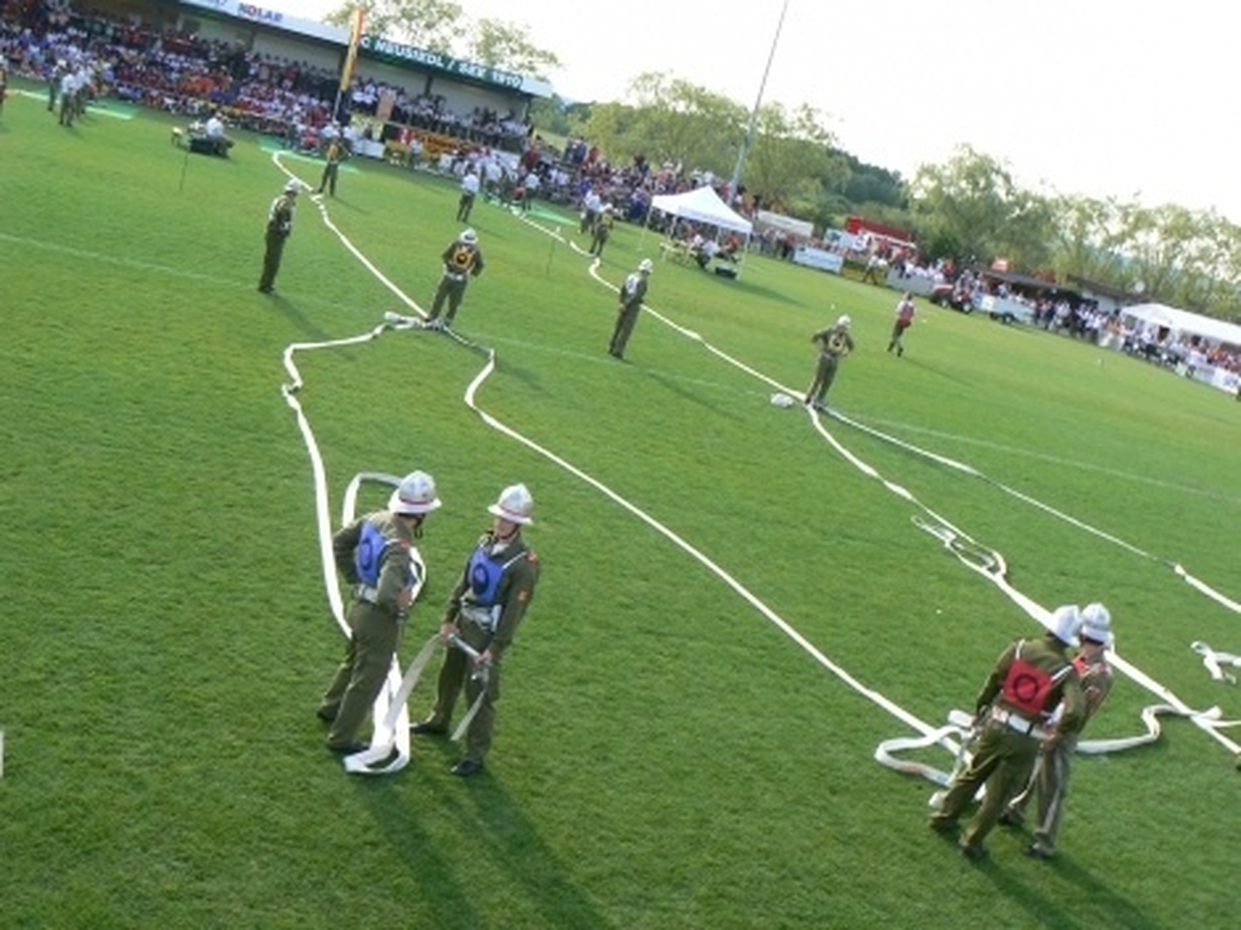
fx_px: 1290
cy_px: 465
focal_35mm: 36
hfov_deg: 51.4
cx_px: 620
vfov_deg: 39.6
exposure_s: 1/125
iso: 80
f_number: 5.6
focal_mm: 6
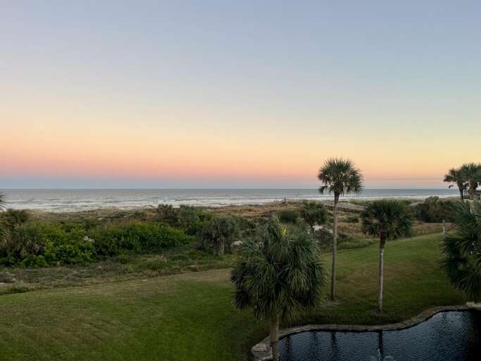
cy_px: 180
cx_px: 240
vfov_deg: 53.0
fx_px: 361
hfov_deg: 67.3
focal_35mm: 26
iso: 40
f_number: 1.6
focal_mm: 5.1
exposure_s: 1/121
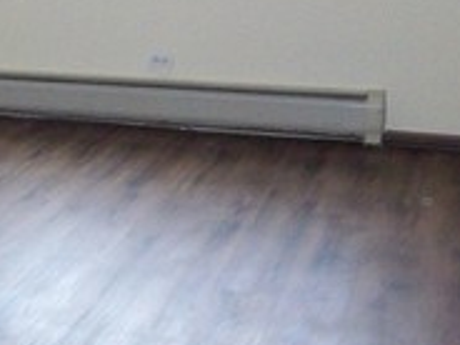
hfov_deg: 23.2
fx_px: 1063
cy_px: 102
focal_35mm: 80
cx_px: -22
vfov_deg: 18.4
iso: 160
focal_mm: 3.8
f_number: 2.8
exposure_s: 1/30
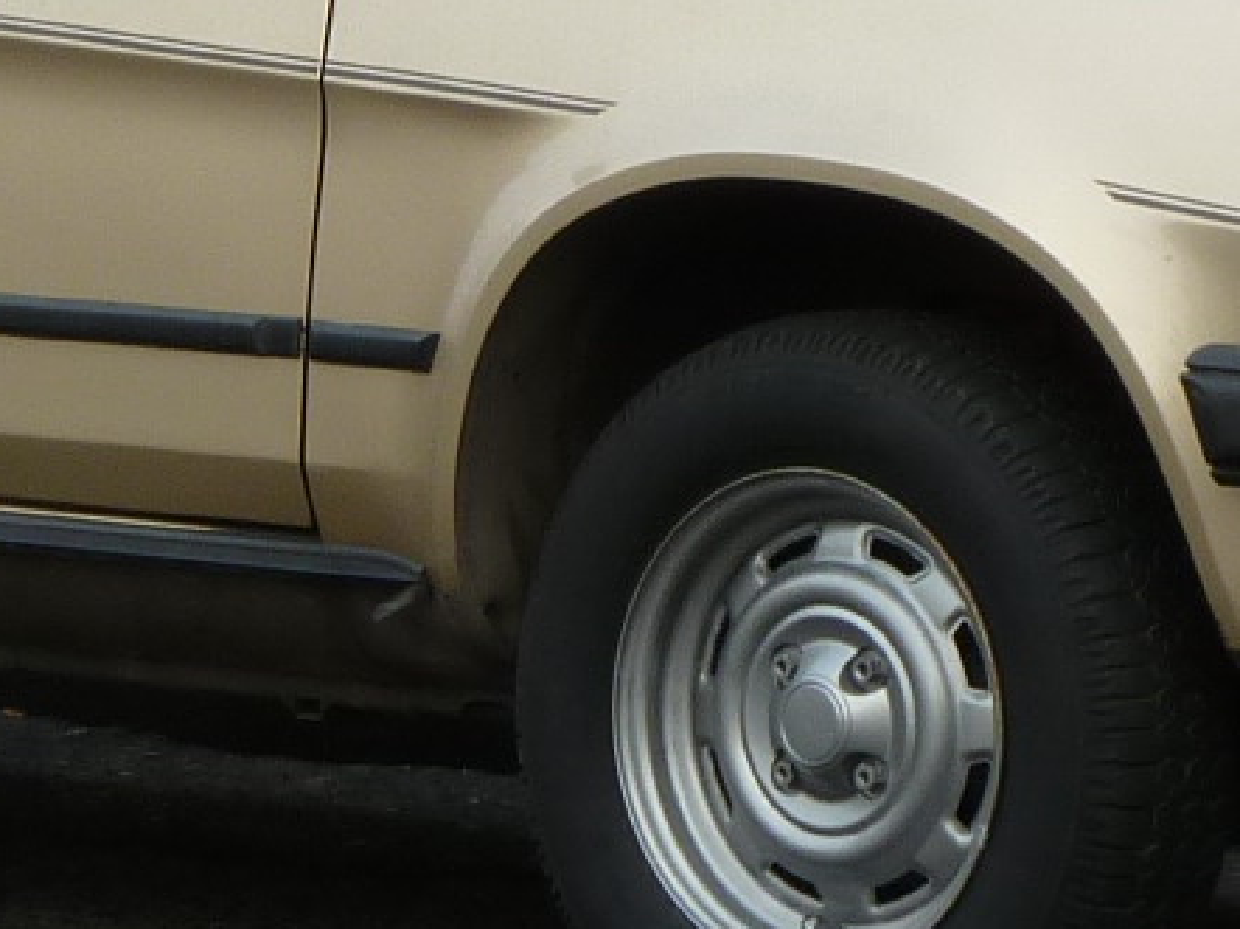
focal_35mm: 385
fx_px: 13784
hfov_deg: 5.1
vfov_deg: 3.9
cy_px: -28
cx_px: 275
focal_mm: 13.7
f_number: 4.2
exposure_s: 1/100
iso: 80
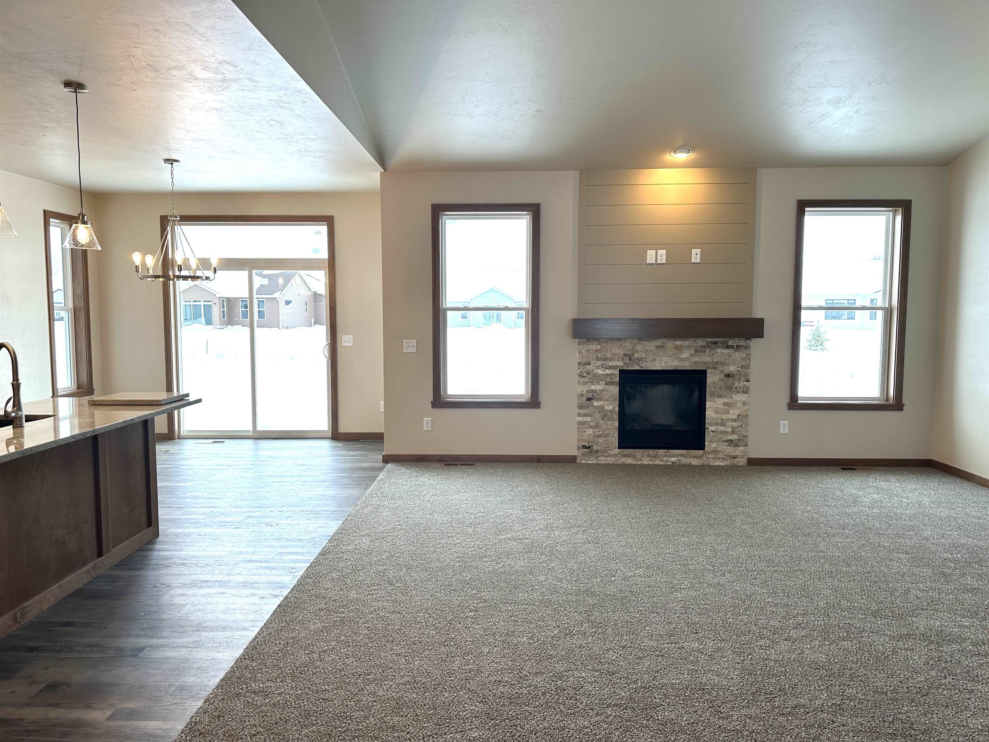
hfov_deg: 71.6
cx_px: 494
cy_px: 371
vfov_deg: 56.8
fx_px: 686
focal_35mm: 24
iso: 64
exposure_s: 1/169
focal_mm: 6.86
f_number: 1.78
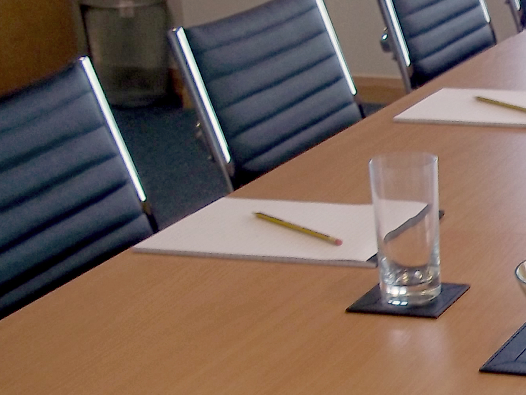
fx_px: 1641
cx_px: 747
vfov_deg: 13.7
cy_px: 233
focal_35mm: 108
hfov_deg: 16.8
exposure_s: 1/80
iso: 80
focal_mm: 6.5
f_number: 3.1
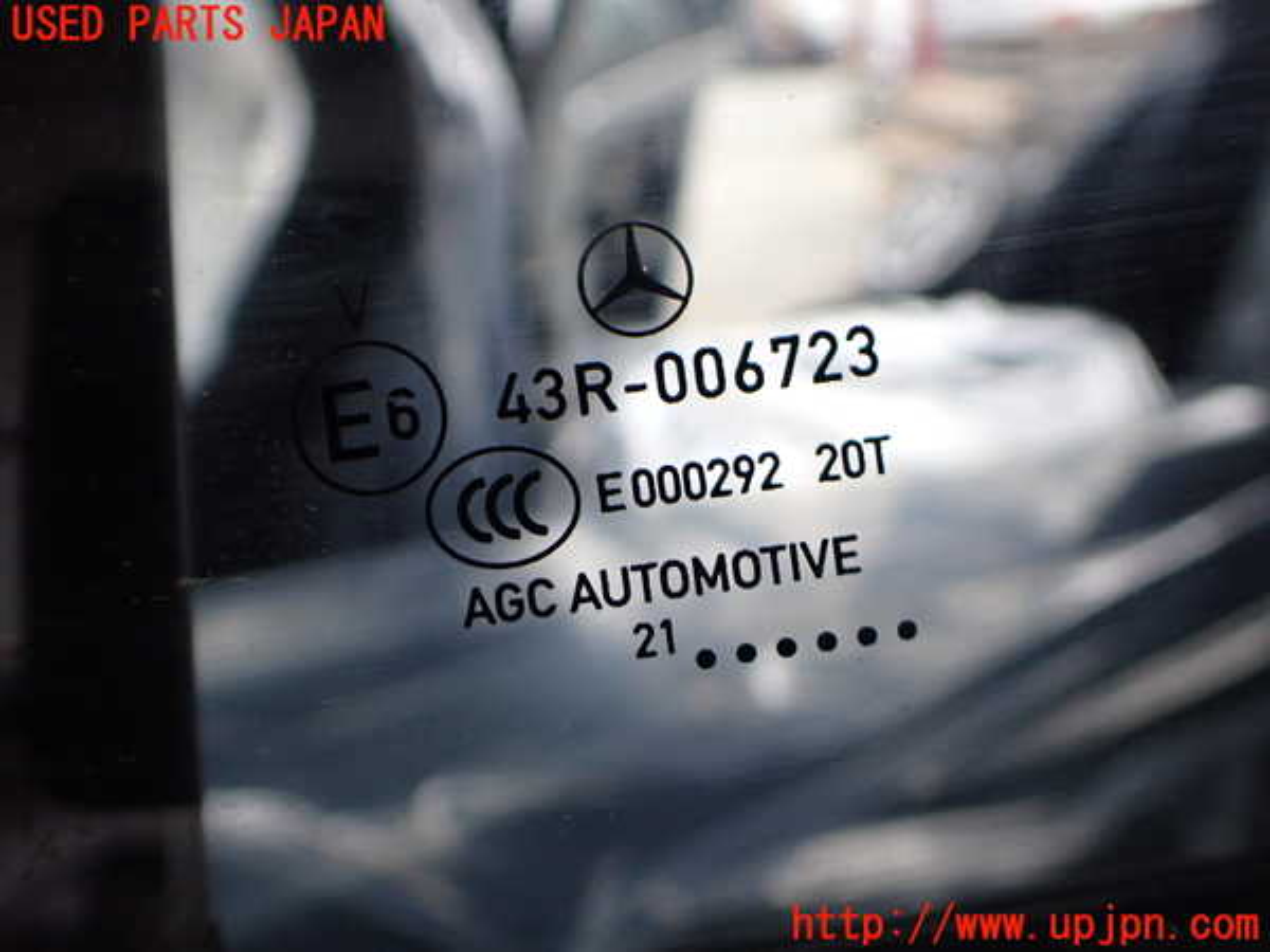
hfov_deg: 60.0
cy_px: 476
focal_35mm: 30
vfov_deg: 46.8
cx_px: 635
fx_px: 1101
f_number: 2.3
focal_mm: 5.4
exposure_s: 1/125
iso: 400
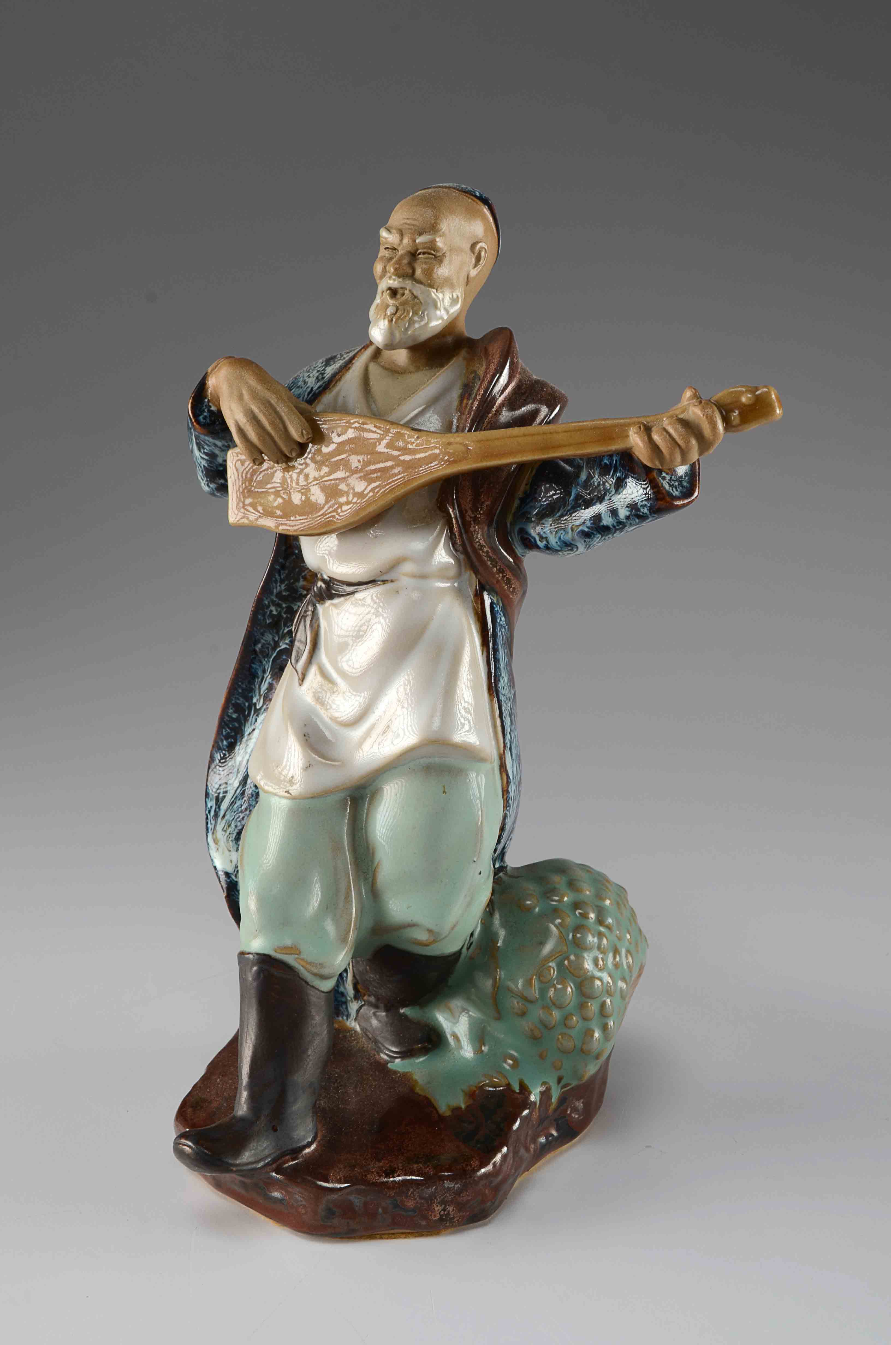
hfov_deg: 25.0
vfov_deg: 36.9
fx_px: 2014
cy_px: 672
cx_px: 446
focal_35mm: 54
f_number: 13
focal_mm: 36
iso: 100
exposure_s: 1/80
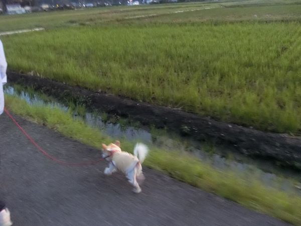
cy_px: 113
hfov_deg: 47.9
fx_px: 339
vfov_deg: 36.8
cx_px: 150
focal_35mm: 39
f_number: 4.1
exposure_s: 1/15
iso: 3200
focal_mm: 6.9
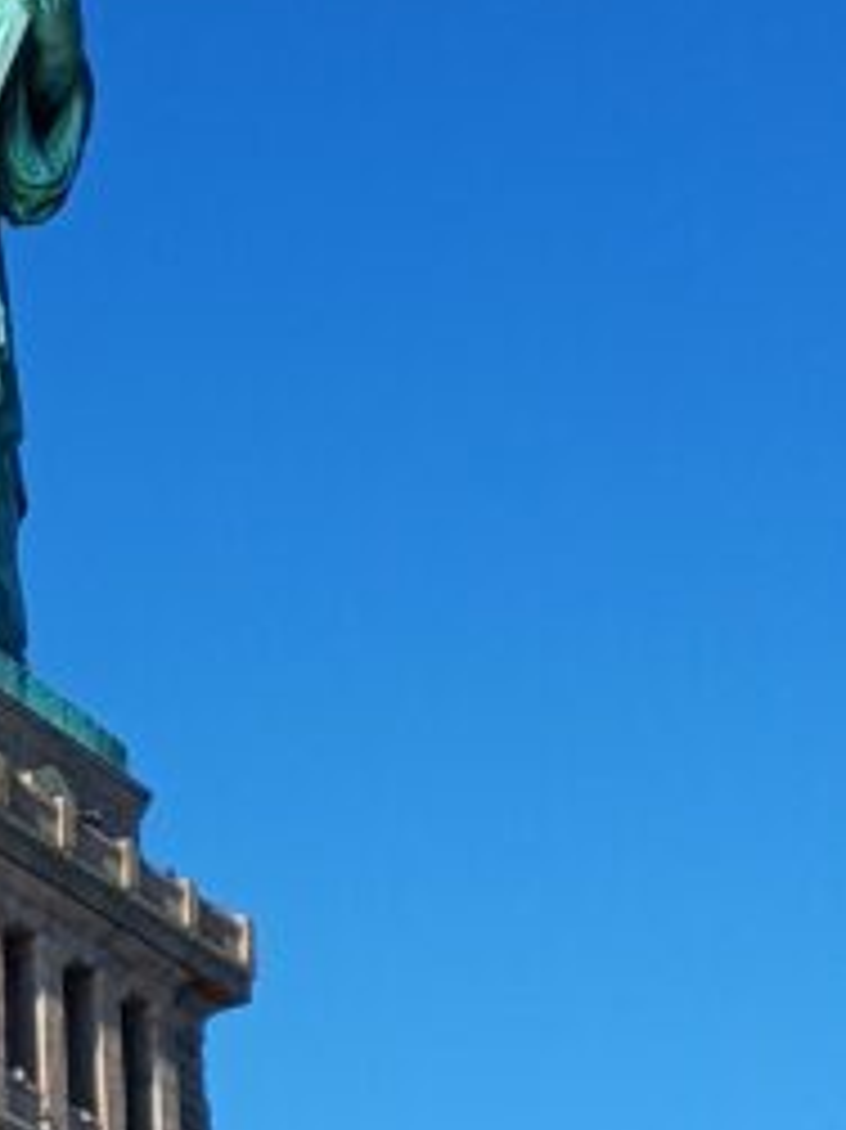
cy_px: 950
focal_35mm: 102
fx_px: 3327
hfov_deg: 14.0
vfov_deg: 19.0
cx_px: -180
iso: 50
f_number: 1.8
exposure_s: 1/1259
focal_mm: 4.65
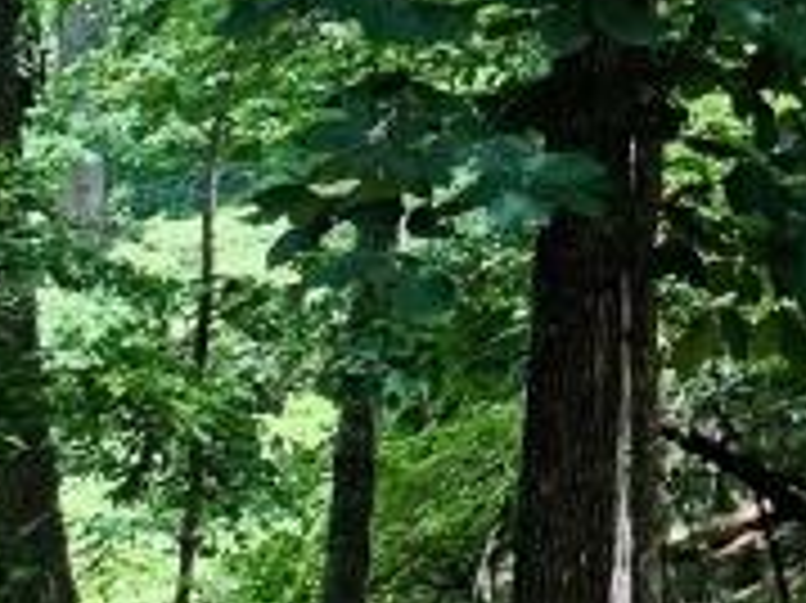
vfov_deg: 7.2
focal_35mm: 194
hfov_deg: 8.8
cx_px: 2209
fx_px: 4514
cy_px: -846
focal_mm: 4.25
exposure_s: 1/124
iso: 25
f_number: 1.8
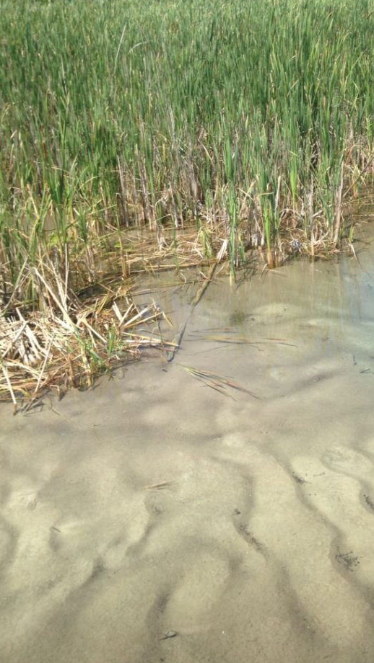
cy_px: 308
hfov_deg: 29.4
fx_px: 705
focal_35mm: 40
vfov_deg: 50.4
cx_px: 263
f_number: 2.4
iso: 50
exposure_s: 1/968
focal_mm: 4.12
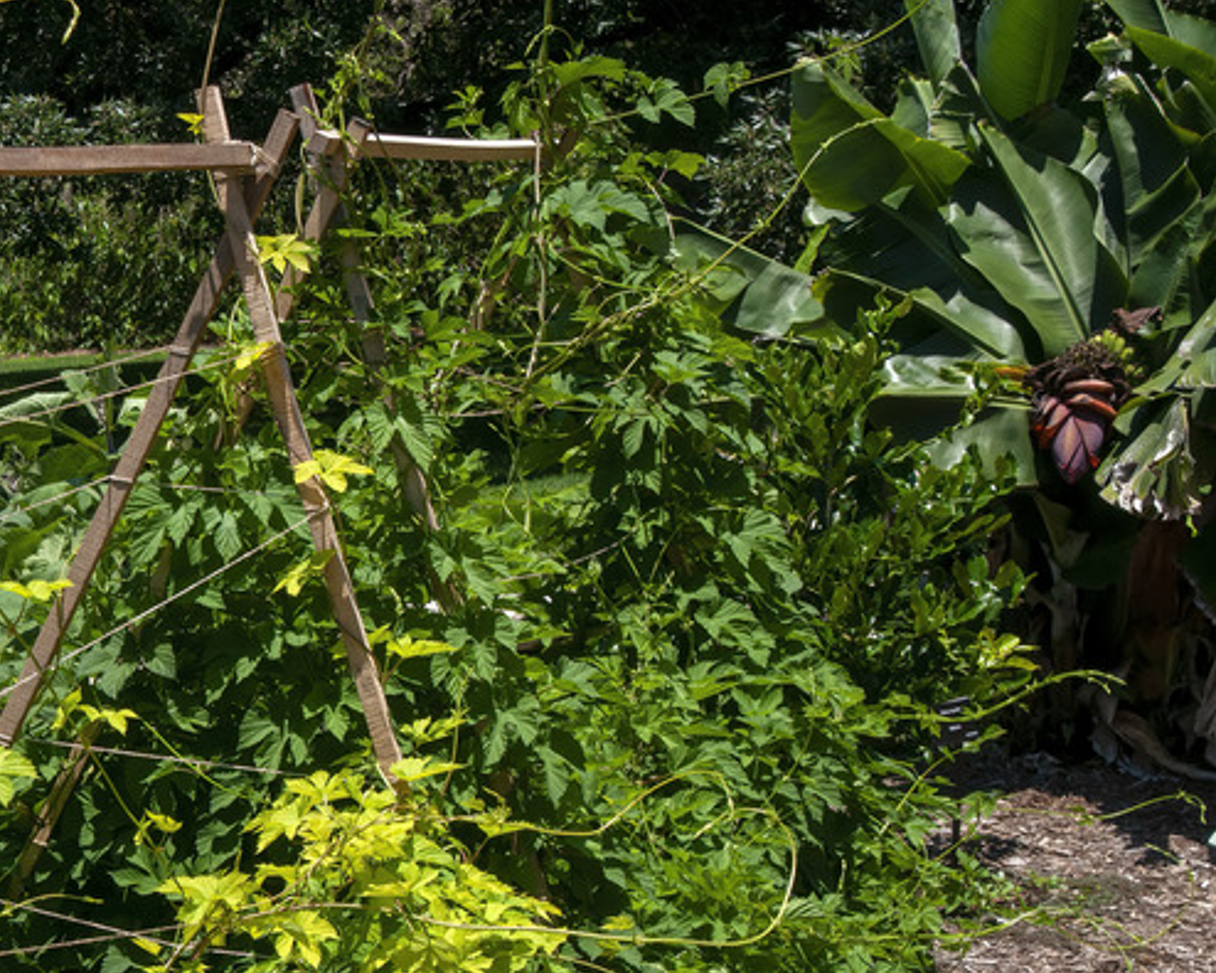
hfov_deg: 17.2
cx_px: 258
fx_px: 3994
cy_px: 586
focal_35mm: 111
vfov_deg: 13.9
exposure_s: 1/320
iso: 200
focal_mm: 50
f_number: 14
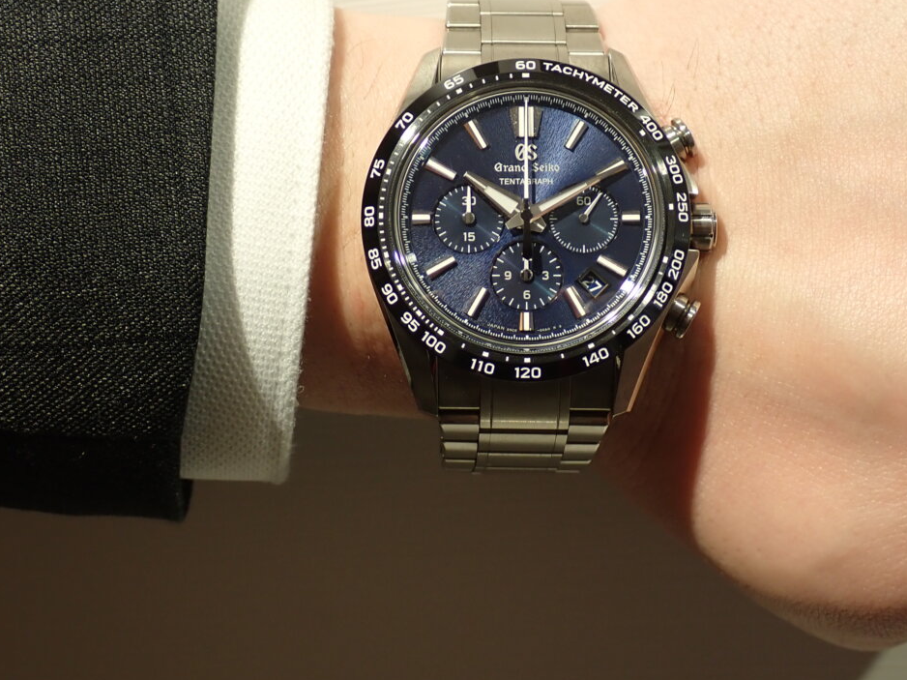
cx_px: 508
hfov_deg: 30.2
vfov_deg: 22.9
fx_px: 1676
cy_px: 260
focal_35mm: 64
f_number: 3.2
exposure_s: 1/100
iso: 160
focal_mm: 9.01
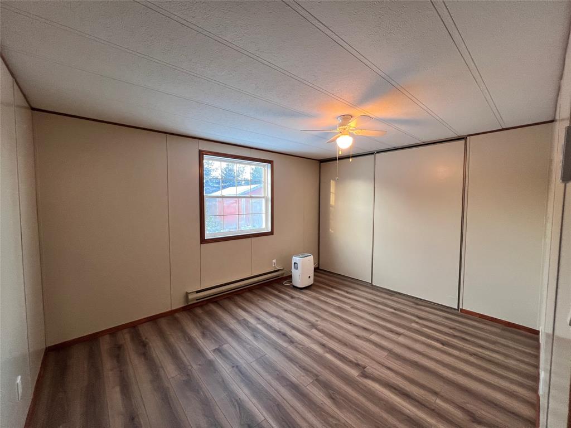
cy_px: 214
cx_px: 286
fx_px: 214
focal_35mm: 13
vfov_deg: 89.9
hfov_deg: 106.2
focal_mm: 1.57
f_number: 1.8
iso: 125
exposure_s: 1/60
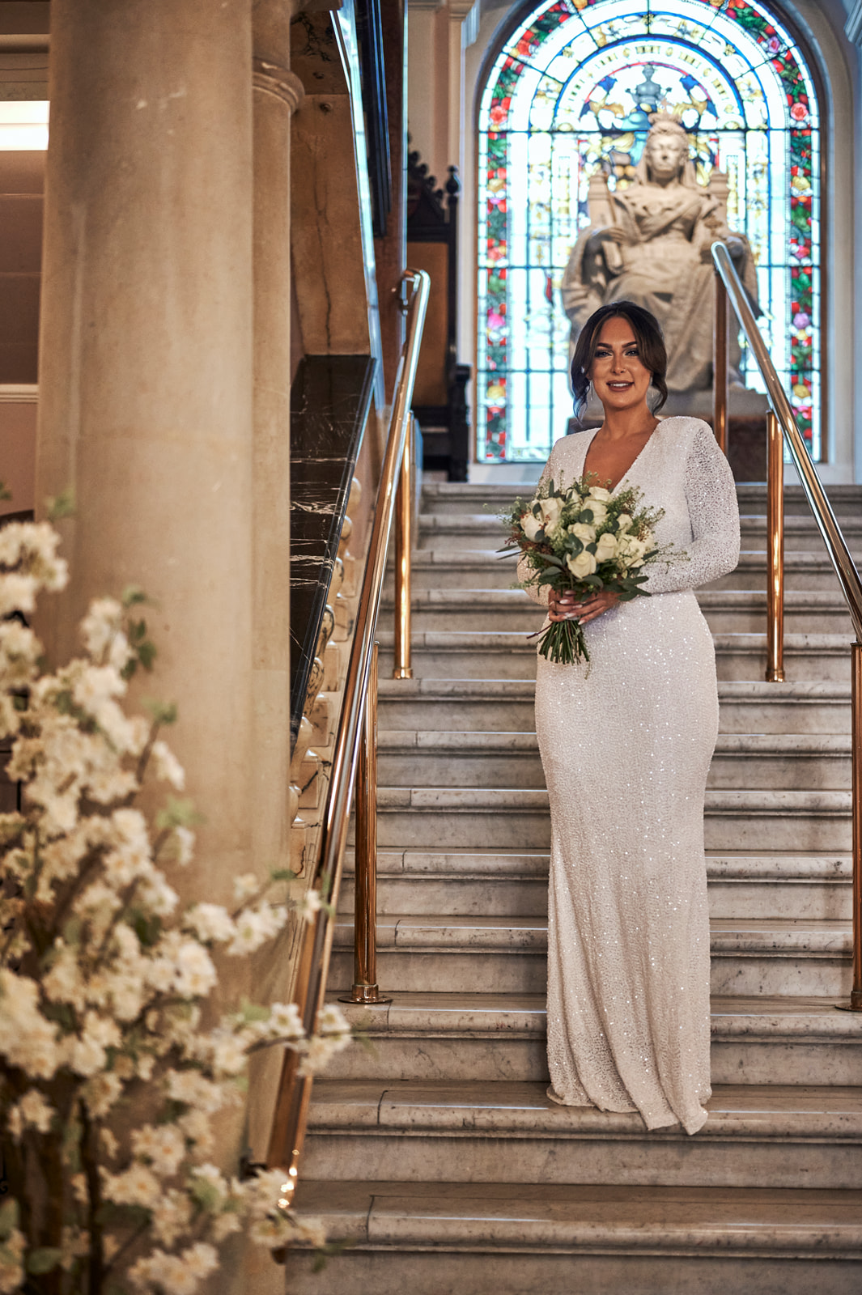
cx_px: 431
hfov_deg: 27.0
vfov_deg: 39.6
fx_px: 1798
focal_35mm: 50
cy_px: 648
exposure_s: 1/400
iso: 1250
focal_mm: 50
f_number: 1.8
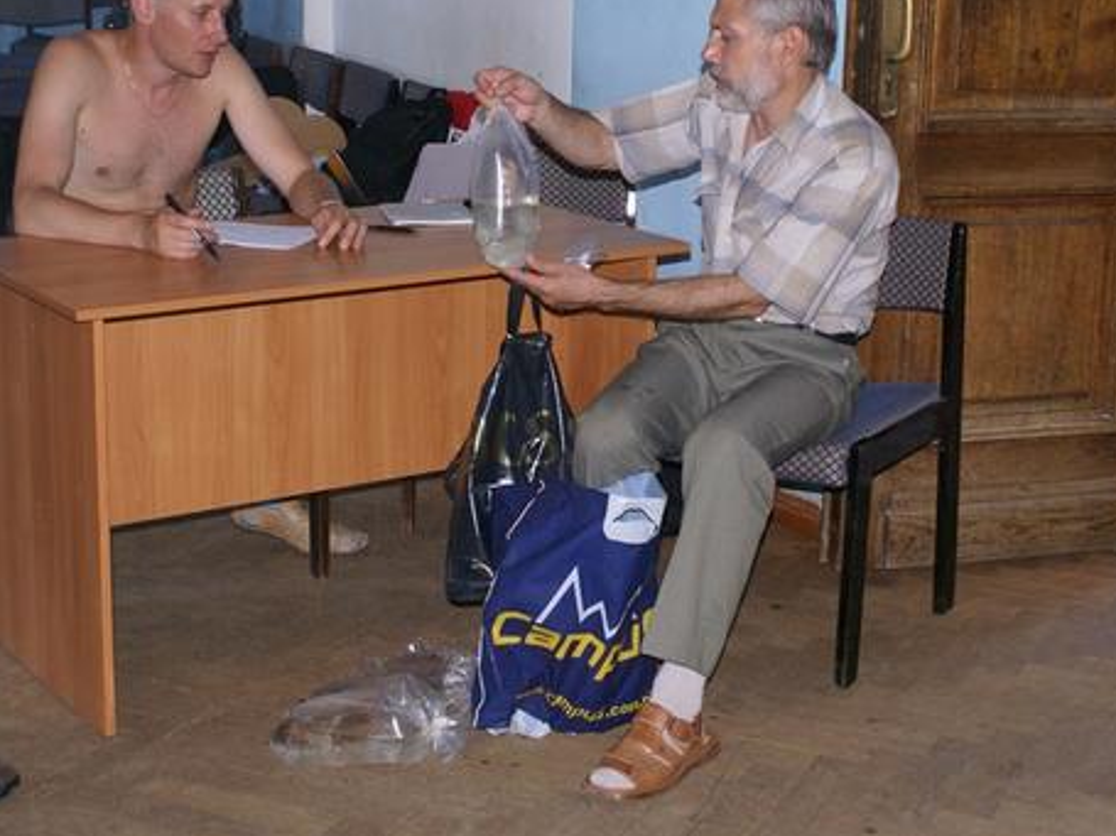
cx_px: 623
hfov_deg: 31.7
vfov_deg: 24.0
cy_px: 320
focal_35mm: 61
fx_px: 1966
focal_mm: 30
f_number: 5
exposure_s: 1/60
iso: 400
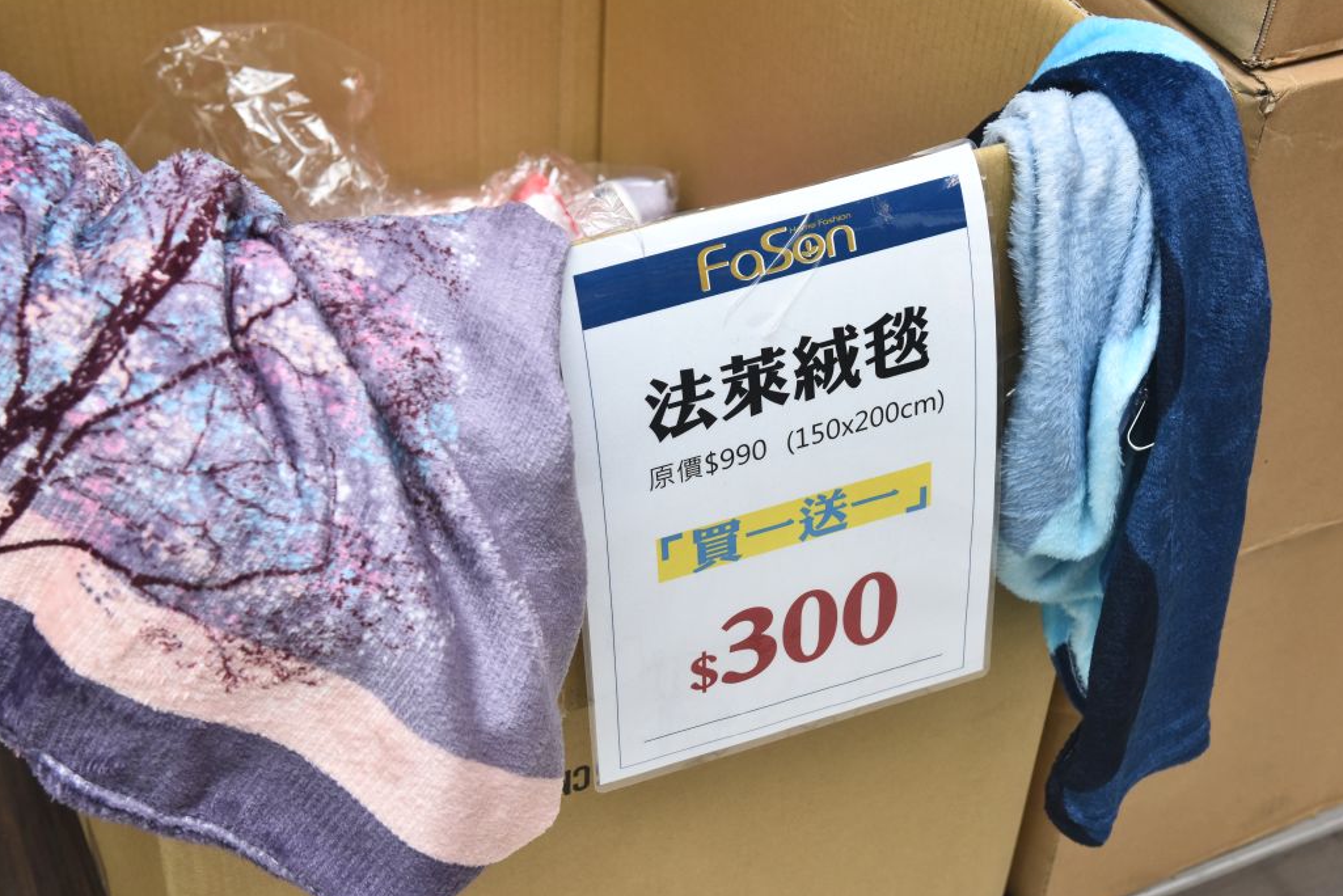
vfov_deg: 24.2
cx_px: 676
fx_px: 2090
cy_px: 426
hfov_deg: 35.6
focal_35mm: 56
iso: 1400
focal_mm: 52
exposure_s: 1/100
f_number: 8
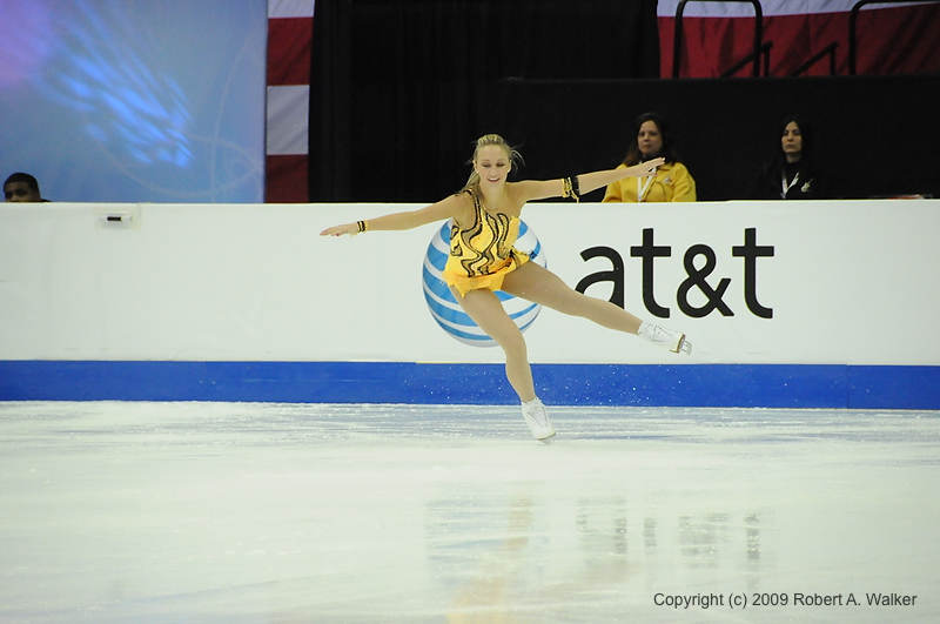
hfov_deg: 6.9
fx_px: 7822
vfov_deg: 4.6
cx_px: 470
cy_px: 312
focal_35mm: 300
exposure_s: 1/640
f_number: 5.6
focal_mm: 200
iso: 3200
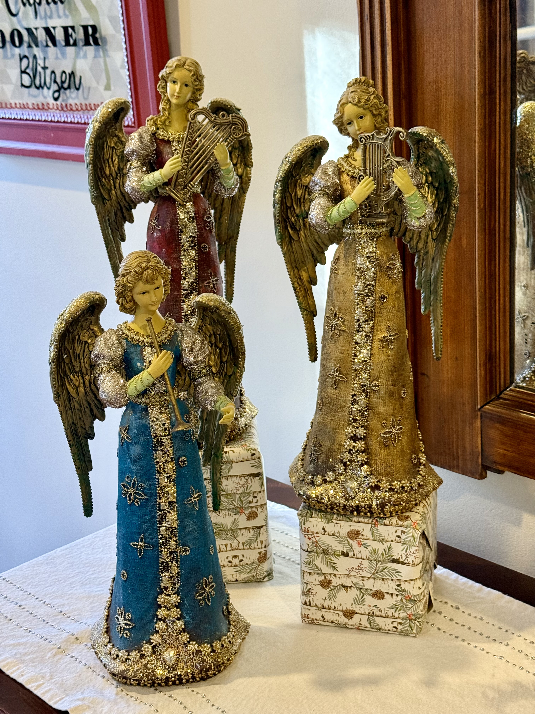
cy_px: 357
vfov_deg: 39.7
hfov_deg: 30.3
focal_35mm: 48
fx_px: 989
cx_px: 268
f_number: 1.78
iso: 400
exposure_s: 1/40
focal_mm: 6.76
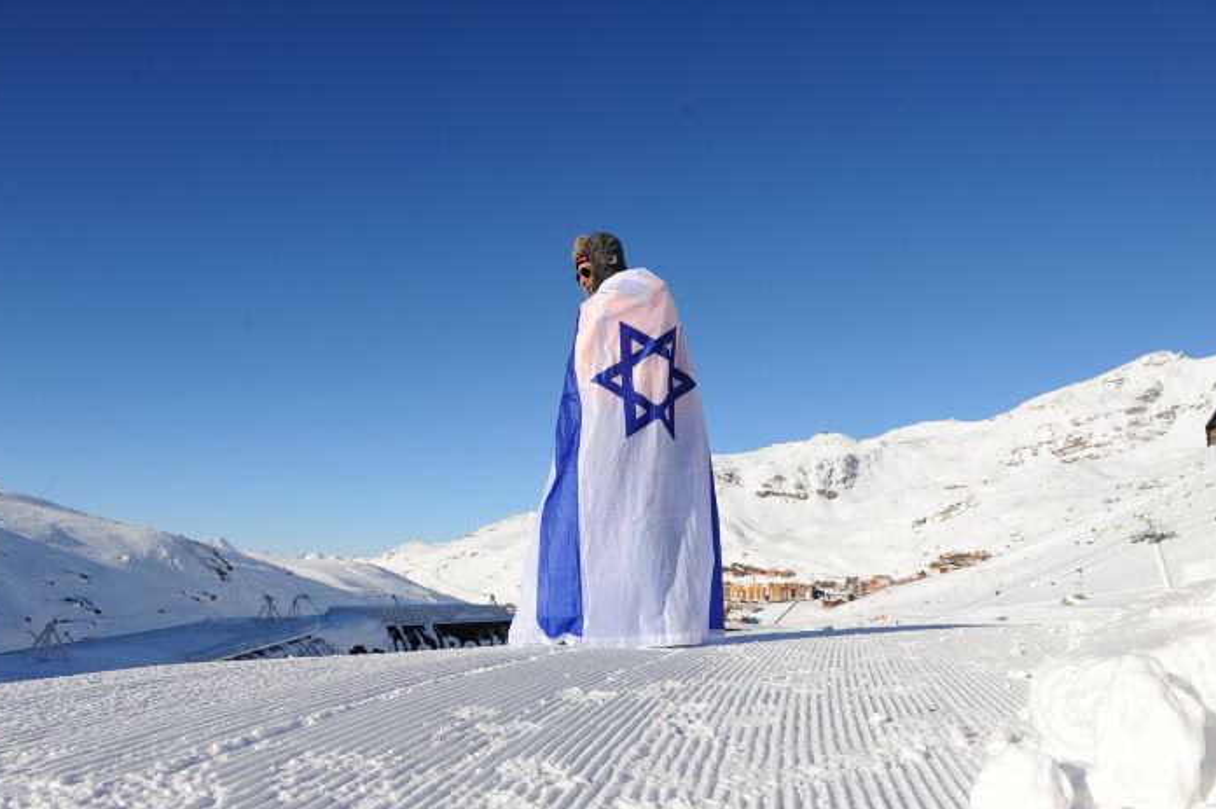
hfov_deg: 71.5
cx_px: 609
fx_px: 844
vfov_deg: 51.2
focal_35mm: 25
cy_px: 393
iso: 320
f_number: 6.3
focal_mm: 24
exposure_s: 1/1600
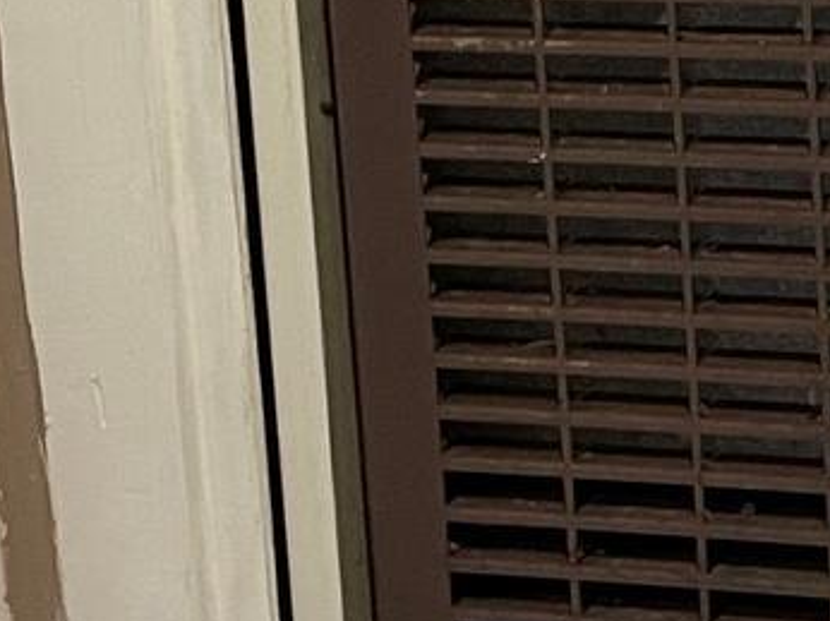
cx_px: 1506
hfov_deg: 11.8
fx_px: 3690
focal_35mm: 154
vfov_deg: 9.5
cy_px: 712
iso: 200
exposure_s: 1/60
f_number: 1.6
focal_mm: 4.2
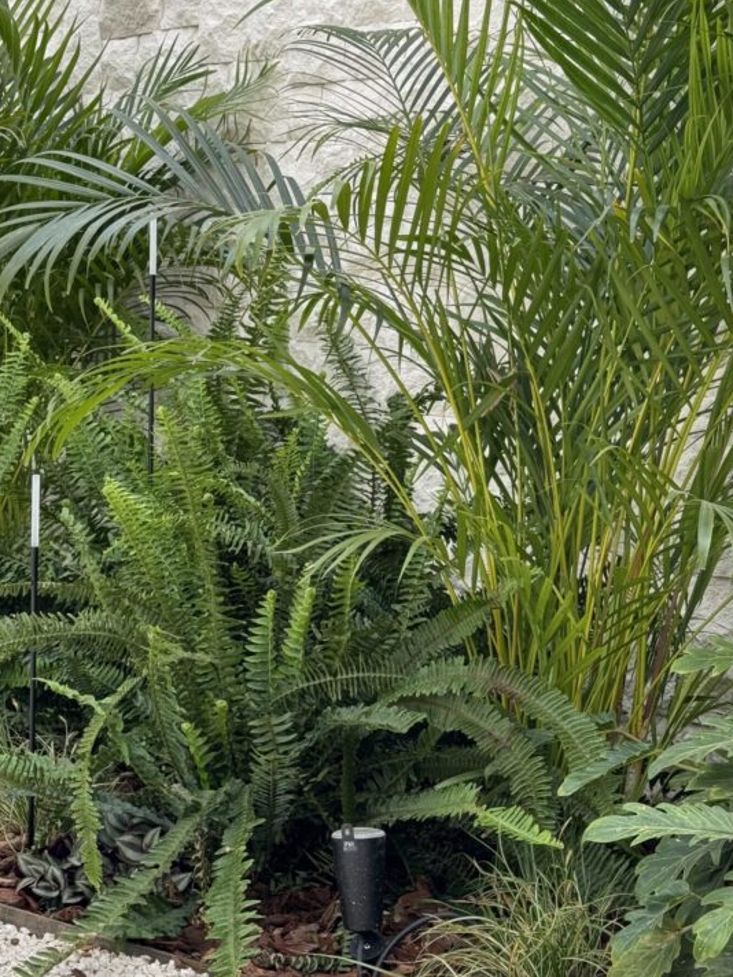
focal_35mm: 69
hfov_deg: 21.2
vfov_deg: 28.1
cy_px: 423
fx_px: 1948
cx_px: 233
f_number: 1.78
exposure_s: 1/651
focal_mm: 6.76
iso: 64
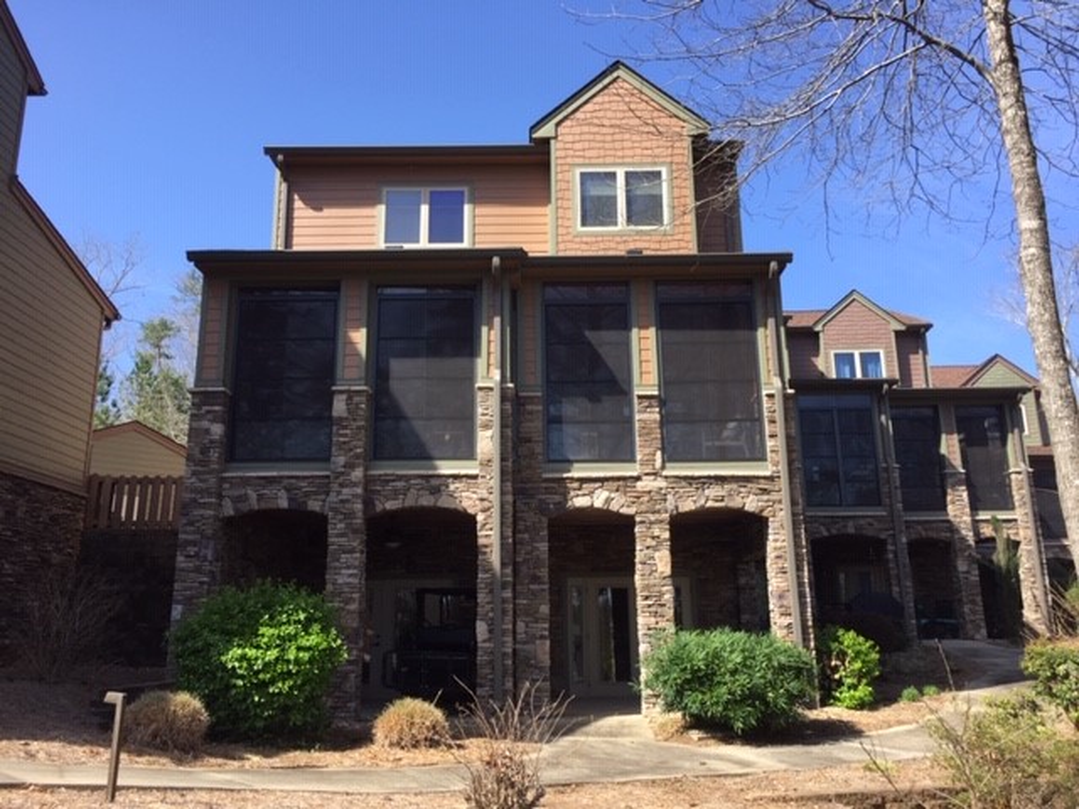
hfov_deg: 61.7
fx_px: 904
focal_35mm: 29
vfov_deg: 48.2
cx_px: 540
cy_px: 404
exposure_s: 1/682
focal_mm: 4.15
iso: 32
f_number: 2.2
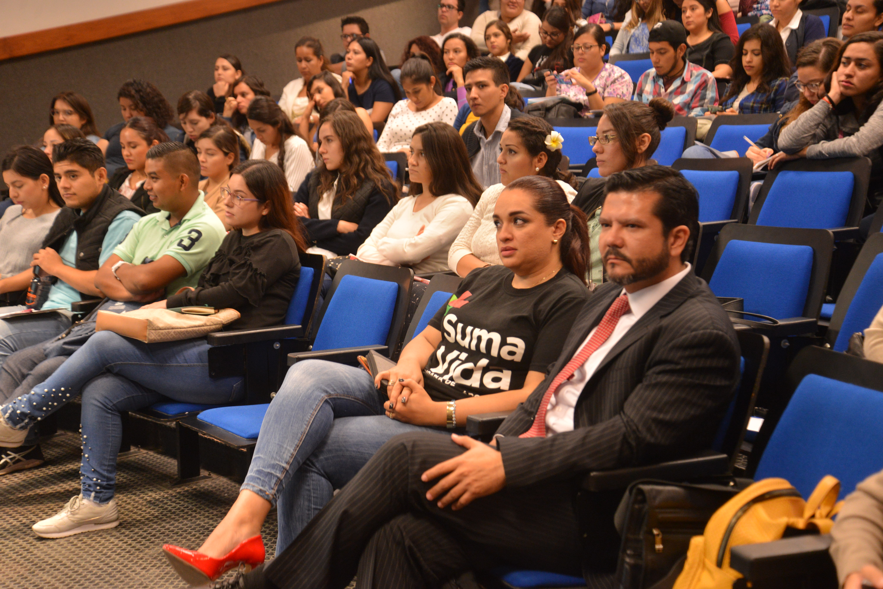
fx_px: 1374
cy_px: 294
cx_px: 442
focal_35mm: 56
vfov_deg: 24.2
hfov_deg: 35.6
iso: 1600
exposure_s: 1/30
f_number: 4.2
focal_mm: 56
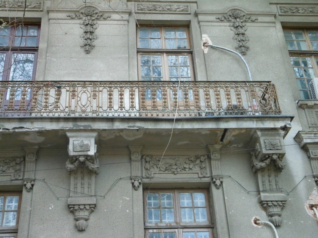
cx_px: 159
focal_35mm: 50
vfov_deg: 29.1
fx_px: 459
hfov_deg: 38.2
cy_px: 119
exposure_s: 1/125
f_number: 4
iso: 400
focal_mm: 8.9
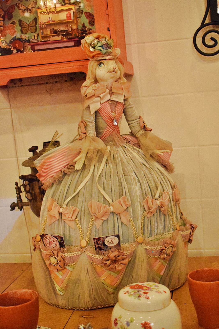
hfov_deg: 25.8
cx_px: 110
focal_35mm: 52
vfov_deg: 37.8
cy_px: 164
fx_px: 479
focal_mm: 35
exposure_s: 1/60
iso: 5600
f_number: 4.5
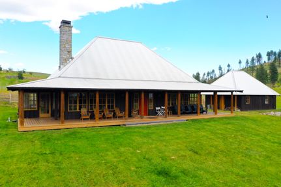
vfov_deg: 46.4
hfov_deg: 65.5
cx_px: 140
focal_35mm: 28
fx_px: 218
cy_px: 94
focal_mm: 10.26
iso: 100
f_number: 5
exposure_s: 1/240
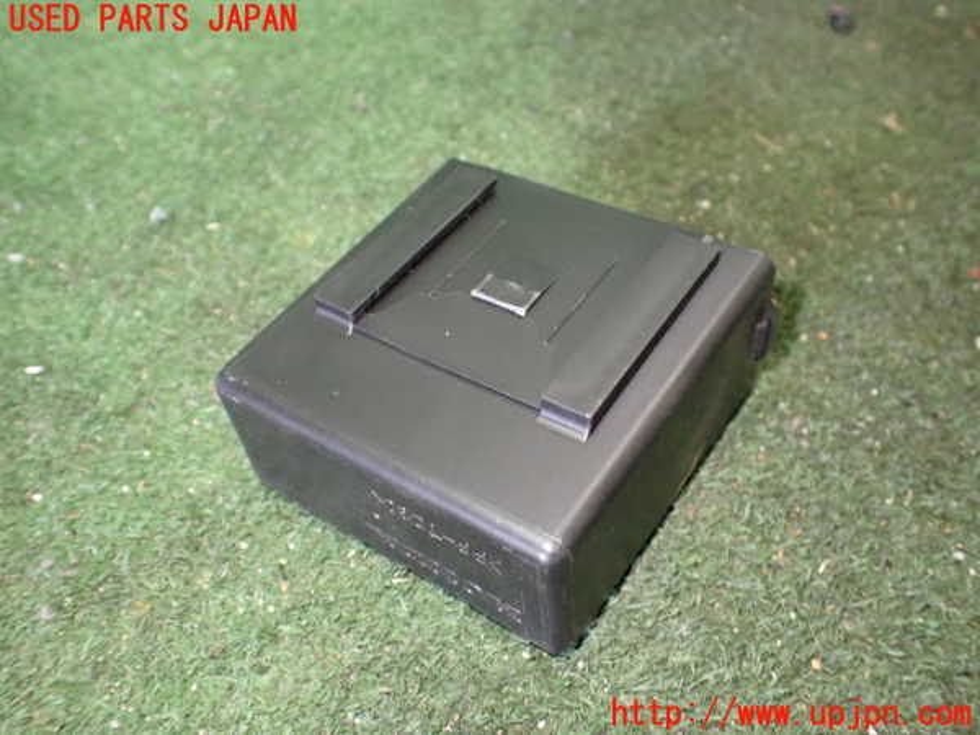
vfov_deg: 46.8
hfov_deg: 60.0
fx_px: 849
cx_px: 490
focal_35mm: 30
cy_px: 368
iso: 800
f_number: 2.3
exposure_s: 1/50
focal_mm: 5.4
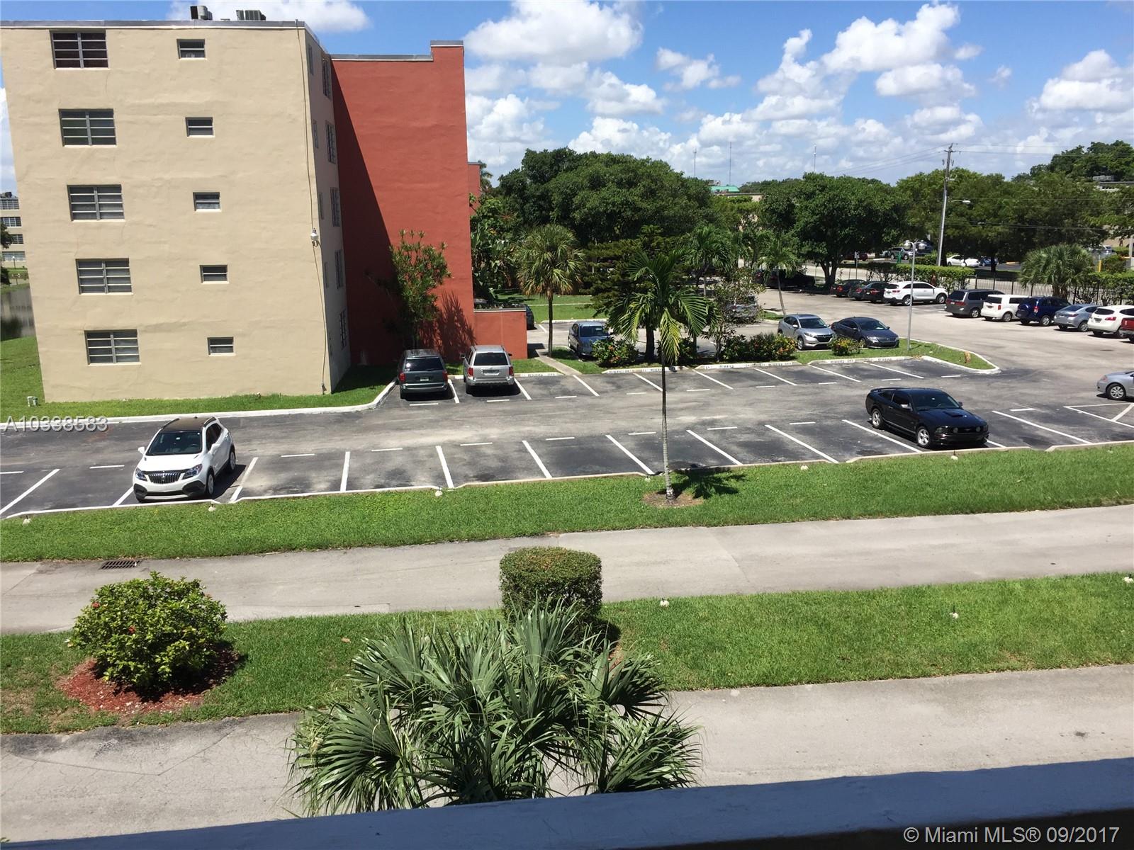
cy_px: 425
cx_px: 567
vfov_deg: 48.2
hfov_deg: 61.7
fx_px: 950
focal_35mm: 29
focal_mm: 4.15
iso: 32
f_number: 2.2
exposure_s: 1/1799
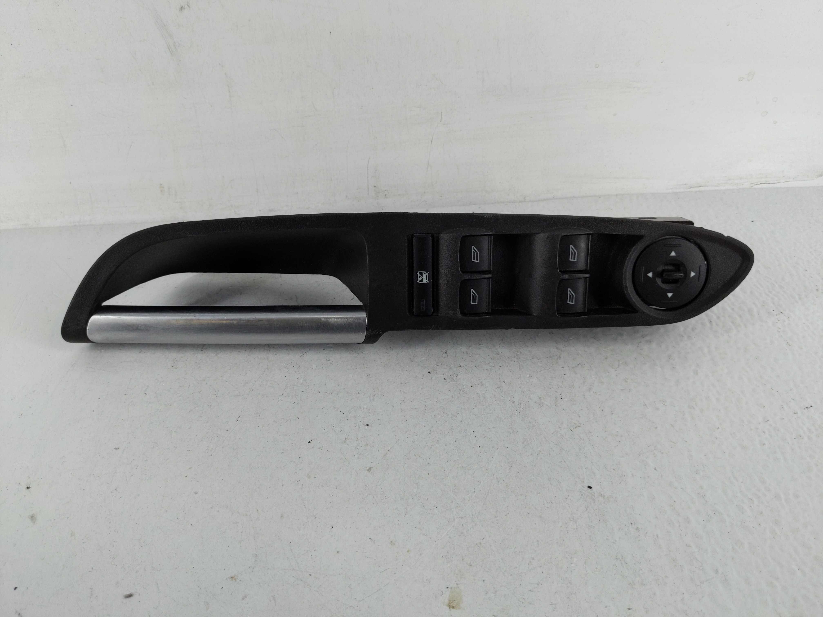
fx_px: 594
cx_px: 412
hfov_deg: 69.4
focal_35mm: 25
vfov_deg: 54.9
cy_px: 308
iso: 62
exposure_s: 1/124
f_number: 1.73
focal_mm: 4.38
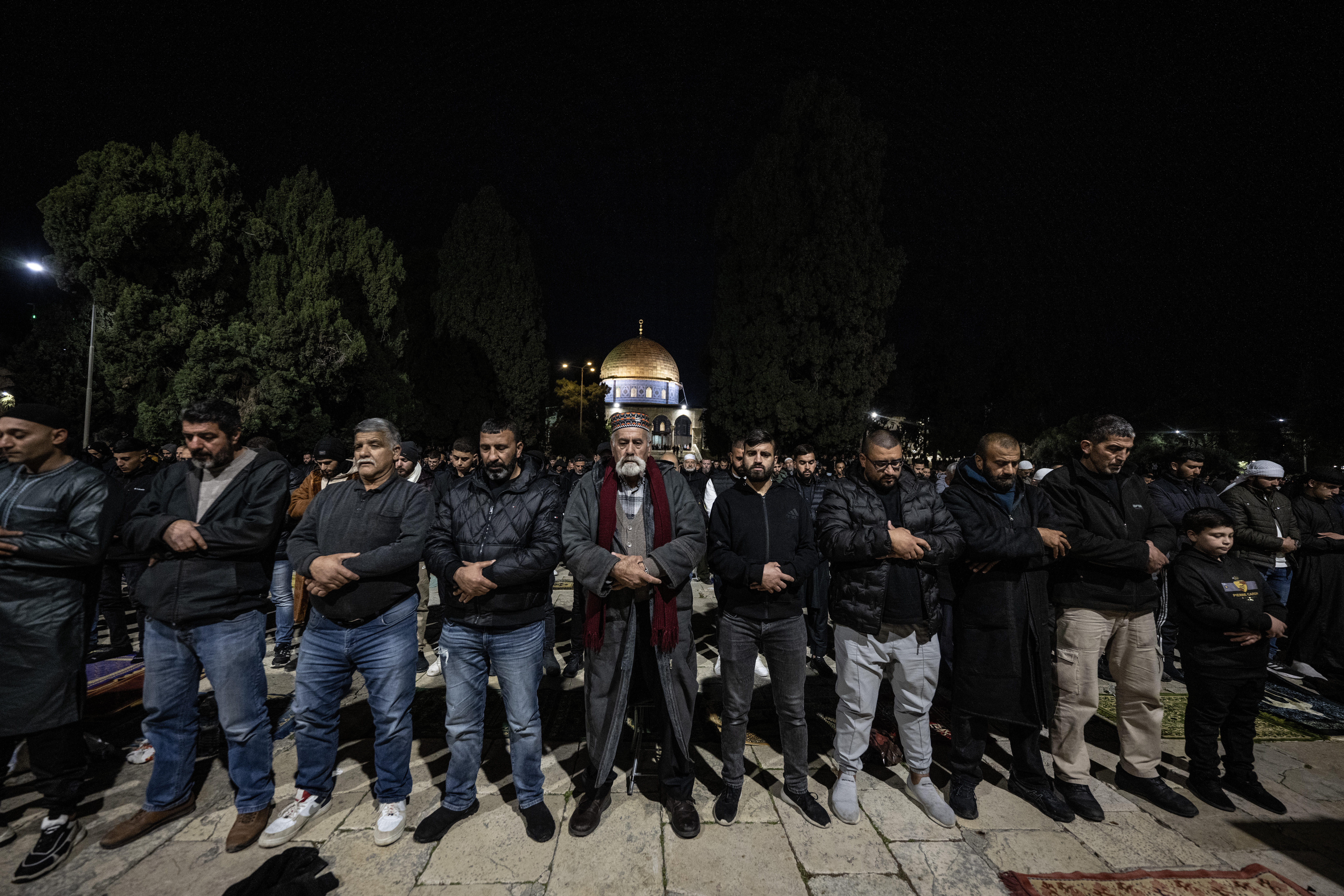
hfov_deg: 104.3
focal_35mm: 14
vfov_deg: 81.2
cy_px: 448
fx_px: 523
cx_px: 672
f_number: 2.8
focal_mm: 14
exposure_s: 1/250
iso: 1600
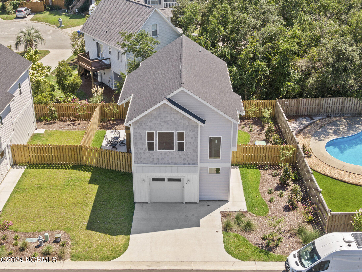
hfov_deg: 40.4
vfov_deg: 30.9
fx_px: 491
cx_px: 181
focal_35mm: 47
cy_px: 136
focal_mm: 8.42
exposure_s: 1/120
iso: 100
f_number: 4.2
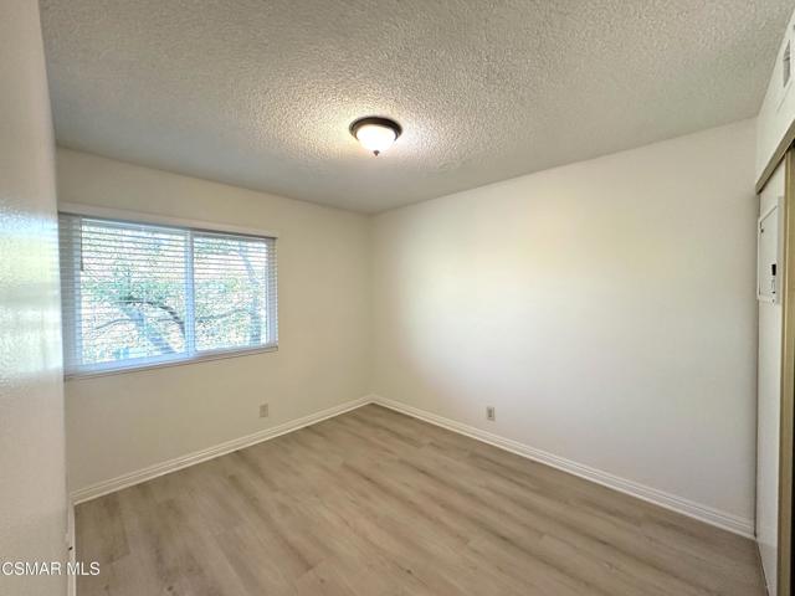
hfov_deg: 102.1
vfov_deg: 85.7
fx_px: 322
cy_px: 298
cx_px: 398
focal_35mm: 14
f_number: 2.2
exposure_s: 1/120
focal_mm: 2.22
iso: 320
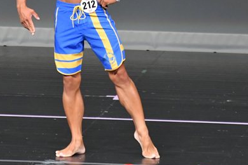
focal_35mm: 745
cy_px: 20
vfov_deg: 1.8
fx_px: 5132
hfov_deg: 2.8
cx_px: 121
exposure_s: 1/400
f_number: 5.6
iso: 5000
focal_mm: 250
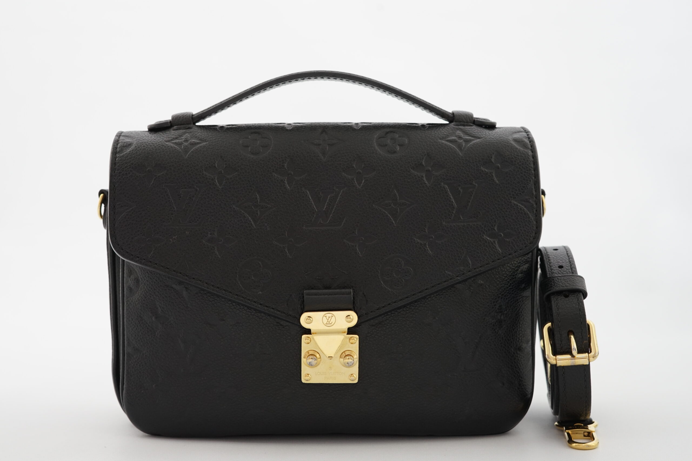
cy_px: 230
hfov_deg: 39.6
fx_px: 961
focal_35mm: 50
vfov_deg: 27.0
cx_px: 346
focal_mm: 50
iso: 640
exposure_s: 1/20
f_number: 6.3
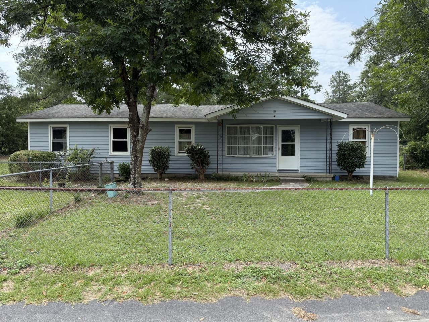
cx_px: 214
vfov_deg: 56.8
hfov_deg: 71.6
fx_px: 297
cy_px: 161
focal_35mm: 24
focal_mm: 6.76
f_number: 1.78
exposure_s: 1/1855
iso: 100
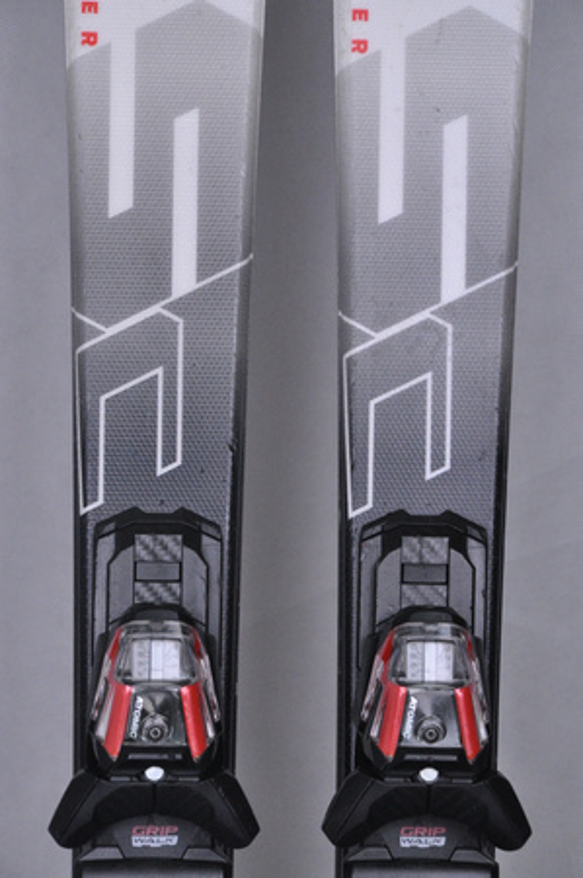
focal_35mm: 158
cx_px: 292
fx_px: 3835
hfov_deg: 8.7
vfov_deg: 13.1
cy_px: 439
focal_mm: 105
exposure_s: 1/125
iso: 3200
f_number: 9.5
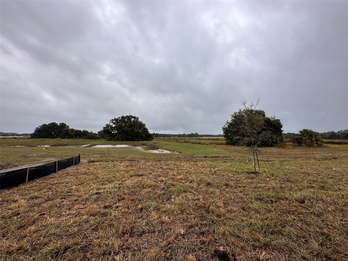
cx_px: 174
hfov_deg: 102.1
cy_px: 130
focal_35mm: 14
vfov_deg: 85.7
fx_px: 141
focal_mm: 2.22
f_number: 2.2
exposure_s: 1/1261
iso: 40
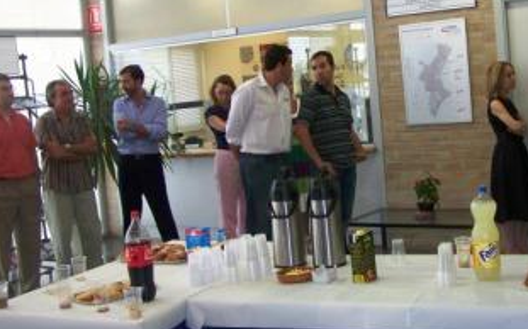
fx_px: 834
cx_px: 321
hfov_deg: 35.0
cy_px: 132
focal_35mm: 58
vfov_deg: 22.3
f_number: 2.8
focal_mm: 6.3
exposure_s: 1/60
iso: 200
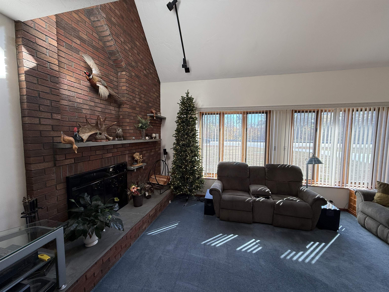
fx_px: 157
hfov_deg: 102.1
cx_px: 194
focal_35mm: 14
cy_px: 146
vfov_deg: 85.7
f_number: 2.2
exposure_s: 1/120
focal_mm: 2.22
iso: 64
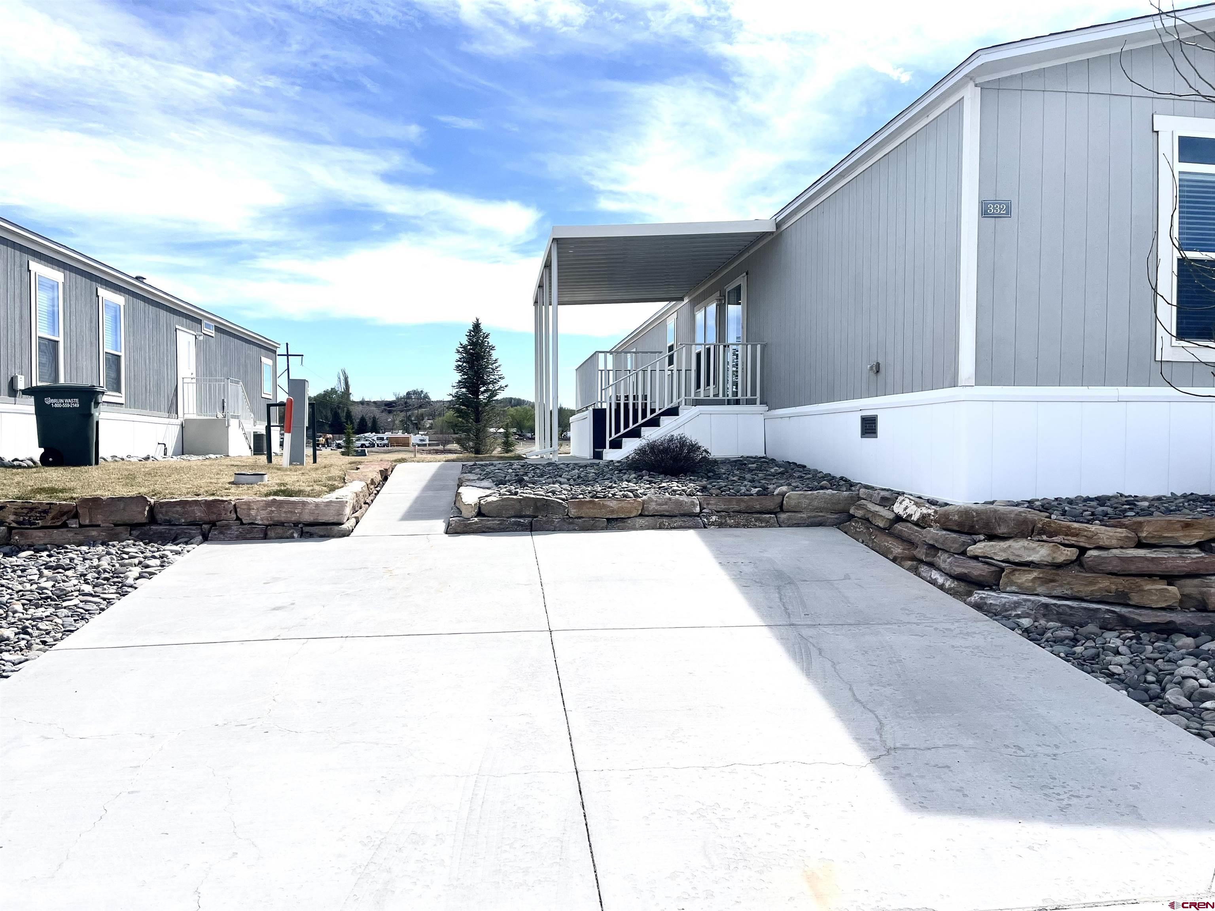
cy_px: 456
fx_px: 913
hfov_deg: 67.3
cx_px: 608
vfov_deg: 53.1
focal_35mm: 26
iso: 50
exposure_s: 1/5556
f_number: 1.6
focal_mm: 5.1
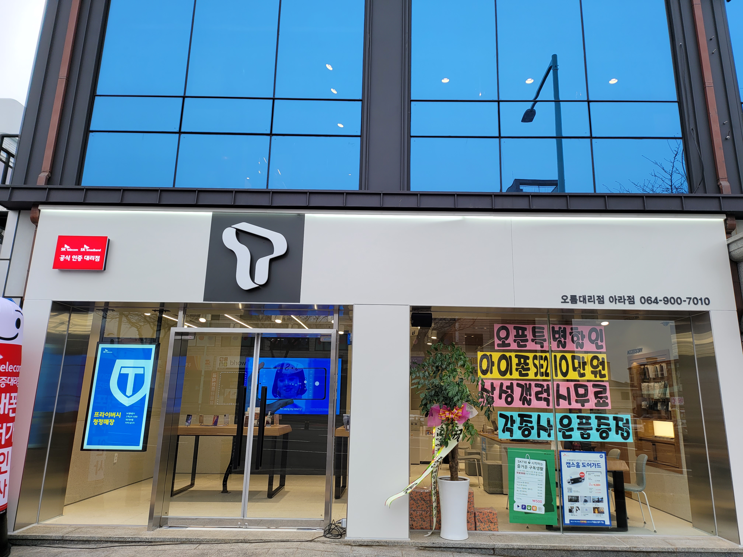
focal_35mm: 26
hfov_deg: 67.3
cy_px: 278
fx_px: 558
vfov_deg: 53.1
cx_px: 372
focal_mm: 5
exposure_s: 1/276
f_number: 1.8
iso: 40
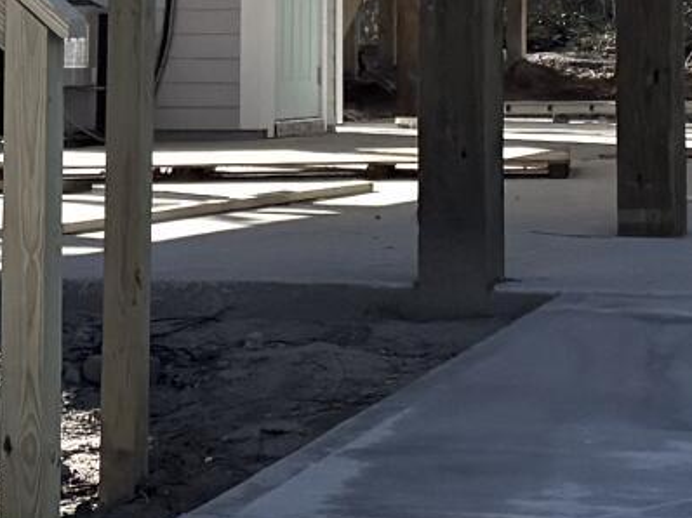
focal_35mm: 181
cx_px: 348
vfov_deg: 7.7
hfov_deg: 10.9
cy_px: -619
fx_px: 3616
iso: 125
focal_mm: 6.76
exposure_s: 1/6711
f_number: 1.78
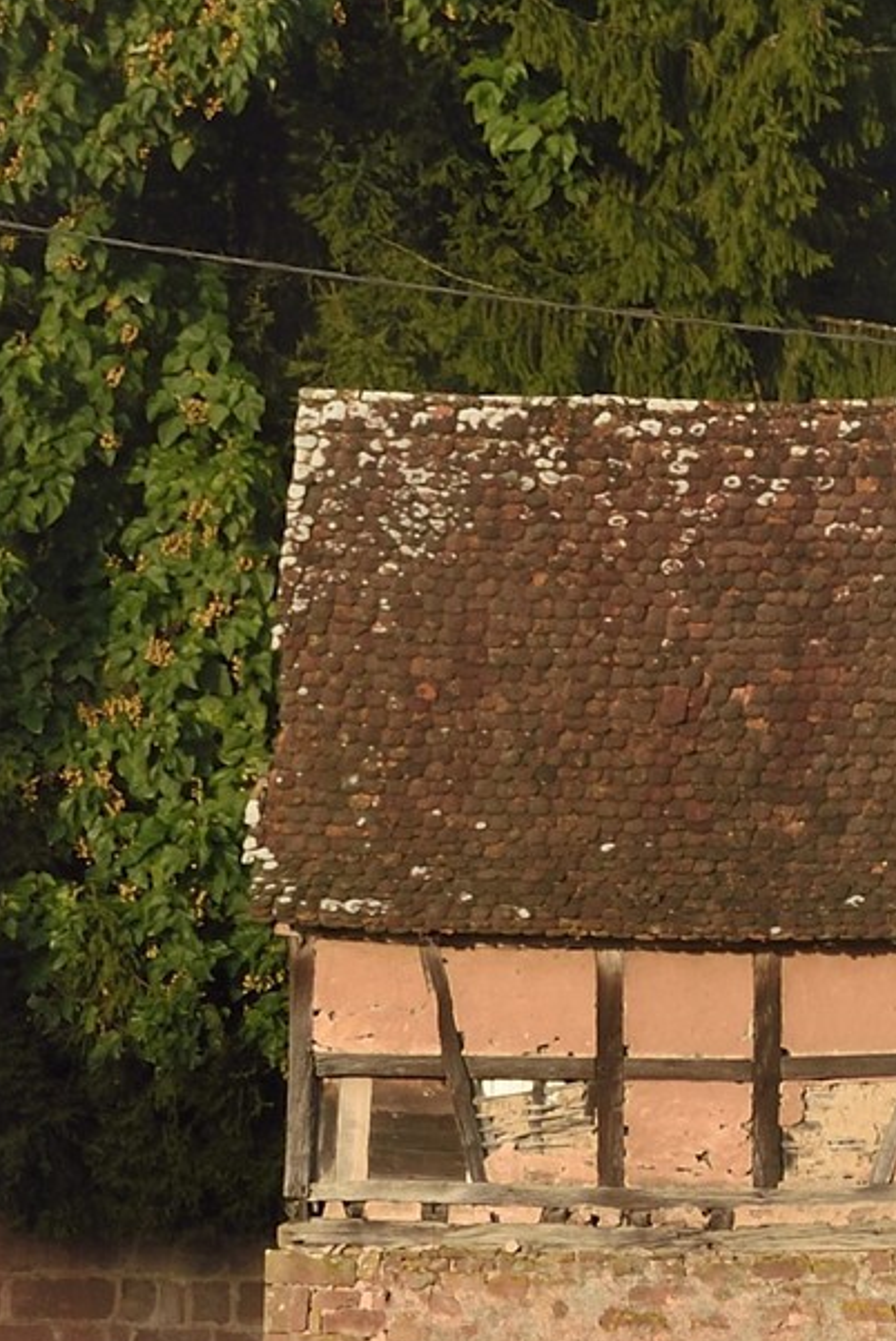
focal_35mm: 797
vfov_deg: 2.6
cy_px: 2582
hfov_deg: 1.7
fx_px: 29718
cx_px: 370
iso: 400
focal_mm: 200
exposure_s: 1/640
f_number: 6.3
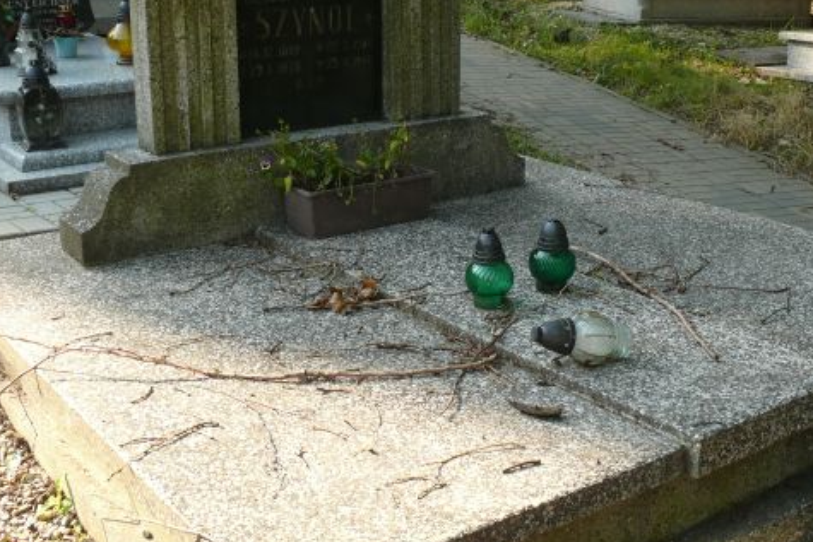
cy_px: 260
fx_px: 1107
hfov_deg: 40.3
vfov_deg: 27.5
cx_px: 438
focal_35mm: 49
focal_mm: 7.4
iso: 100
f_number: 4
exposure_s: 1/125
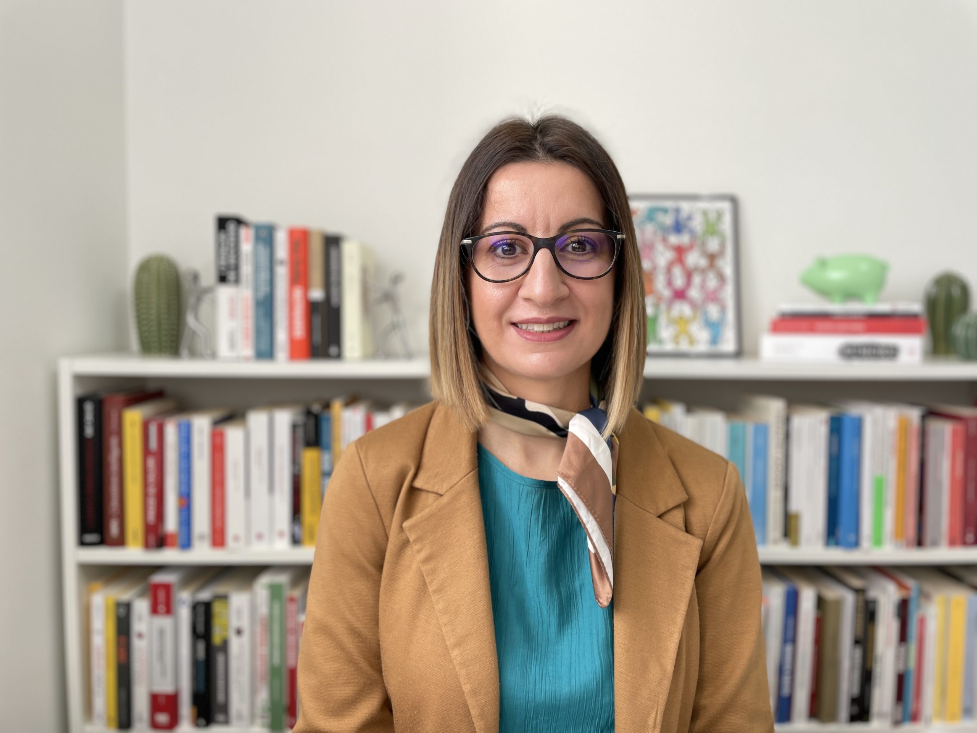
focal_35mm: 26
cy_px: 366
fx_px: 734
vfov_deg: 53.1
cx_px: 488
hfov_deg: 67.3
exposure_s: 1/121
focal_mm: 4.2
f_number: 1.6
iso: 40
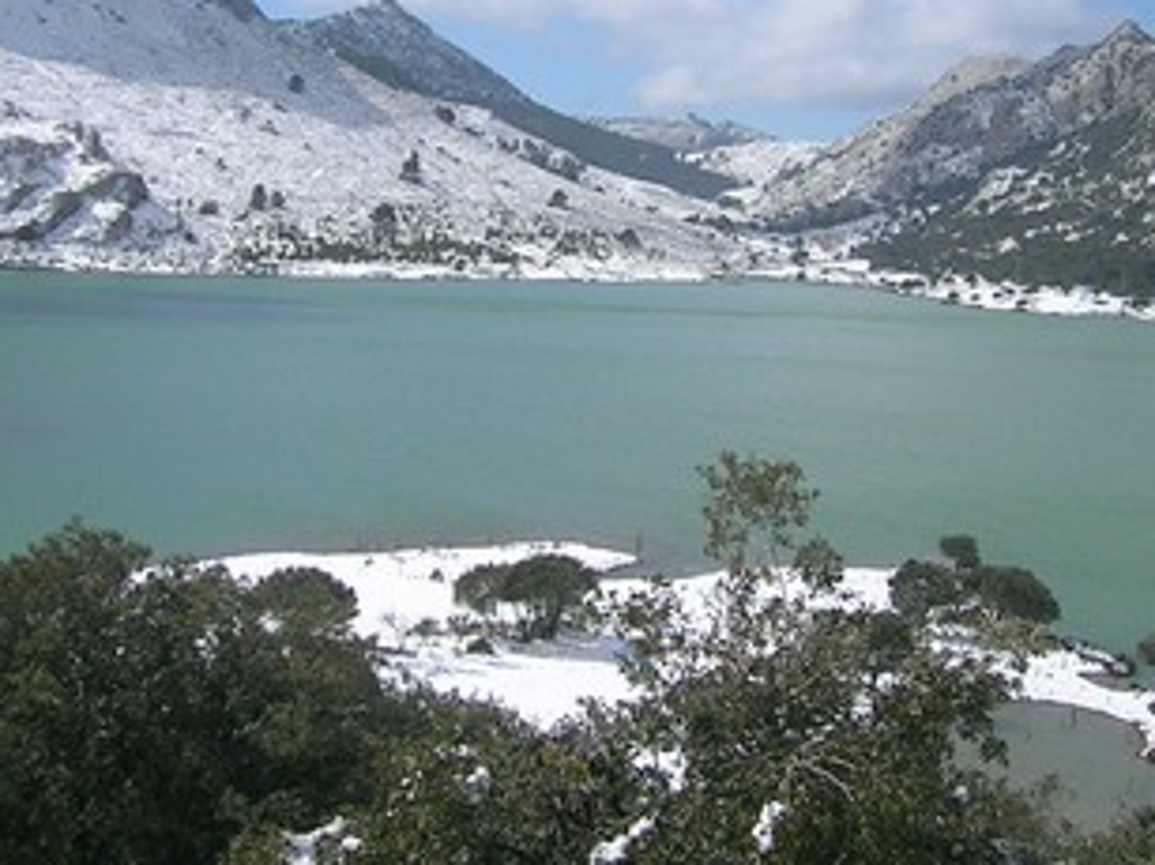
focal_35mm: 73
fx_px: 2435
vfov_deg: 20.0
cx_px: 613
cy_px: 252
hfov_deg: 26.7
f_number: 4.8
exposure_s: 1/689
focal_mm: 5.4
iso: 50
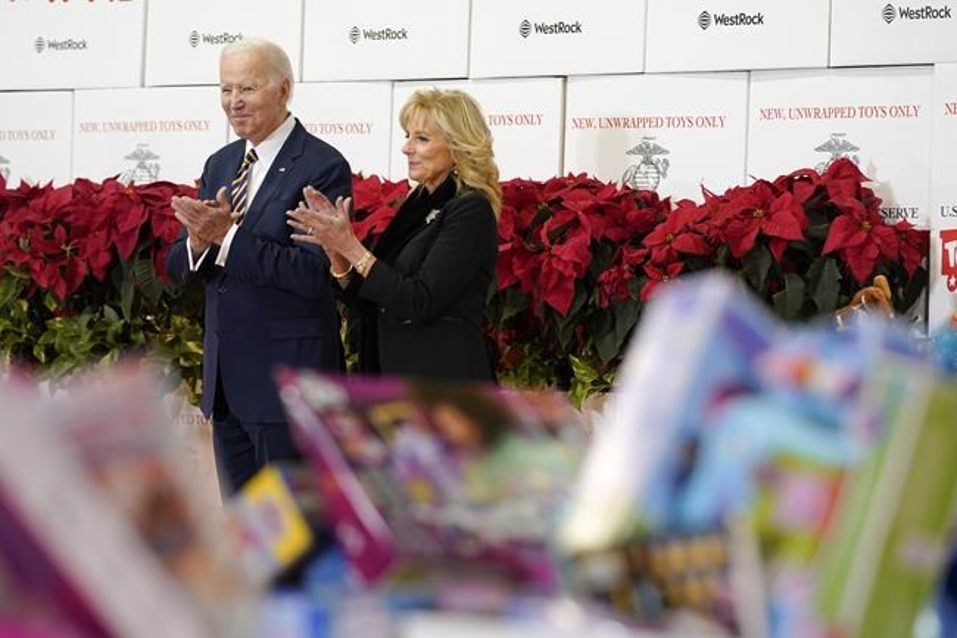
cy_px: 319
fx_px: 4438
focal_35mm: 167
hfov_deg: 12.3
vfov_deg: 8.2
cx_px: 478
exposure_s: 1/200
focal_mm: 167
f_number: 4
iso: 1600
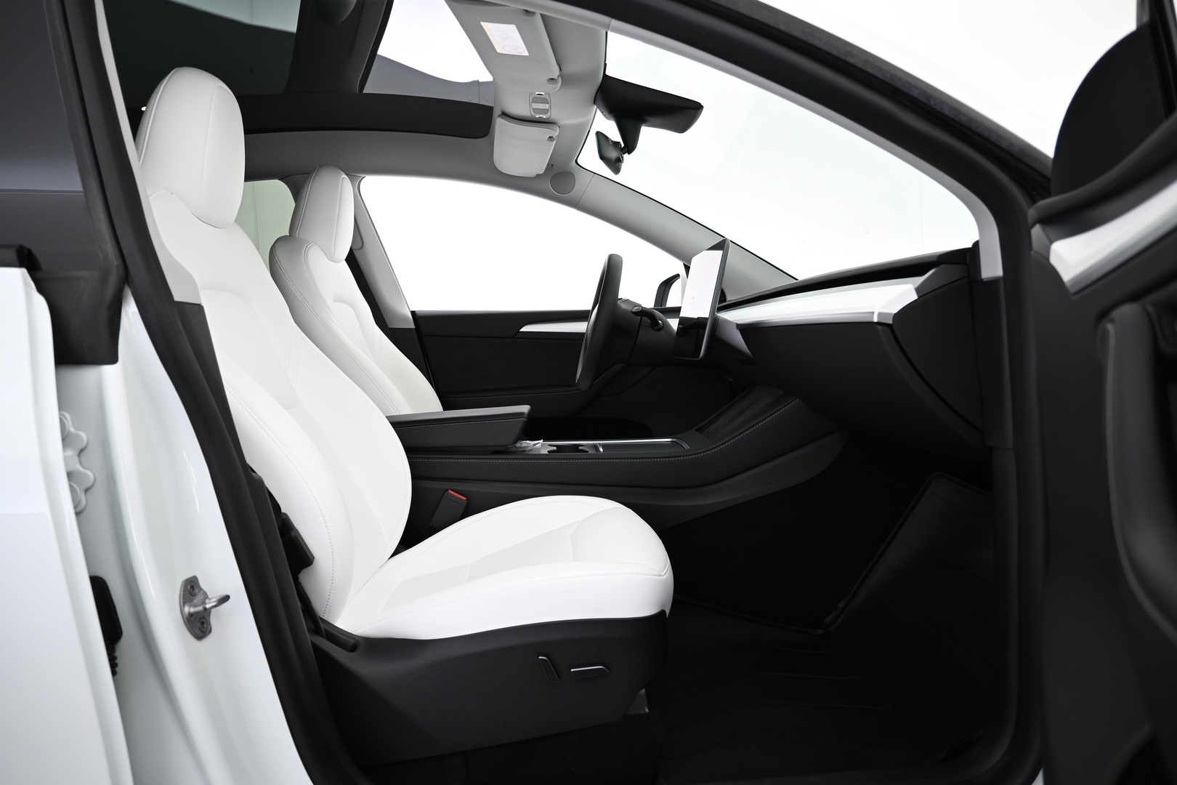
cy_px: 392
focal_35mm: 24
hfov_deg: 73.7
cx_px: 588
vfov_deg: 53.1
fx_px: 785
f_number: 3.5
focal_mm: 16
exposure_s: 1/25
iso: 720
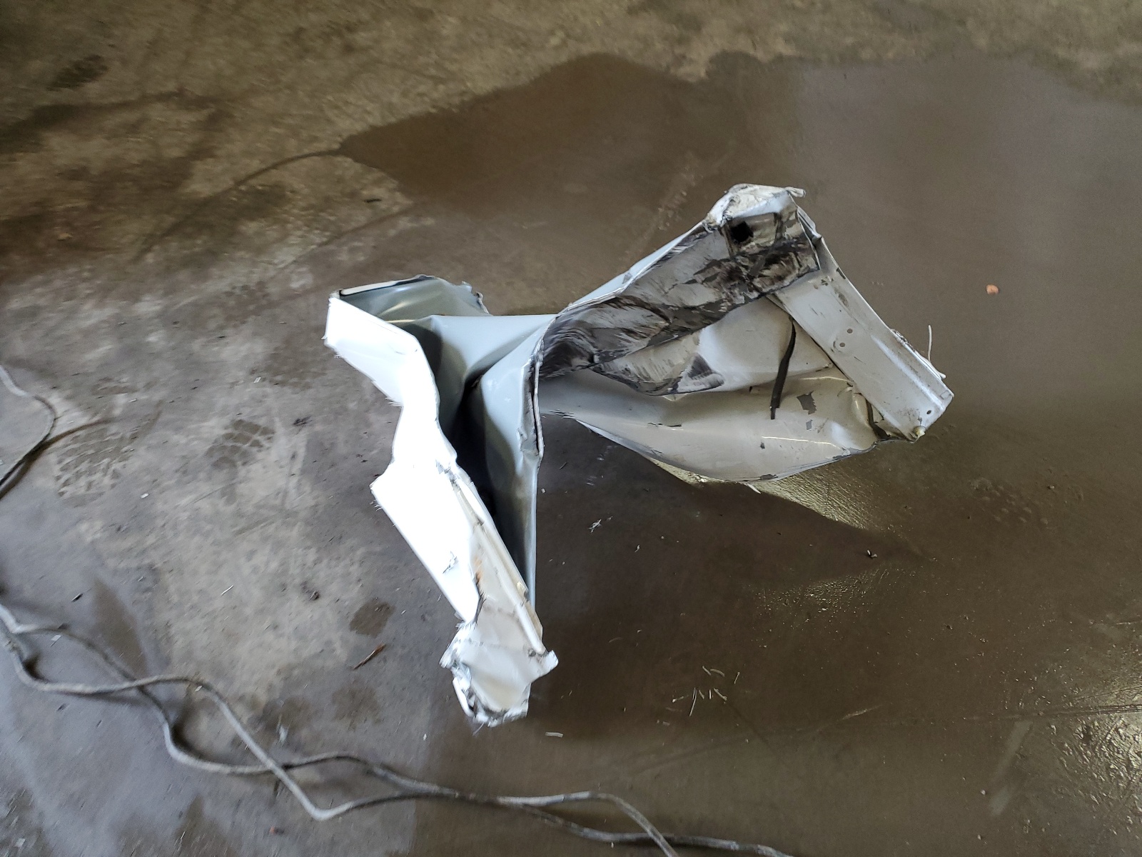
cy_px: 428
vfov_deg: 53.1
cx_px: 571
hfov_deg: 67.3
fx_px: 858
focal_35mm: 26
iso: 136
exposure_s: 1/60.2
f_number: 1.5
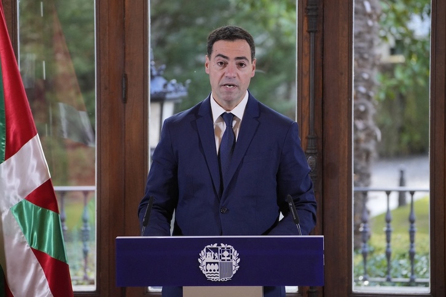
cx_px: 223
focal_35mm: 156
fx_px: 1933
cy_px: 148
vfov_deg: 8.8
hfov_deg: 13.2
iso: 2500
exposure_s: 1/320
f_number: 5
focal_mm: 156
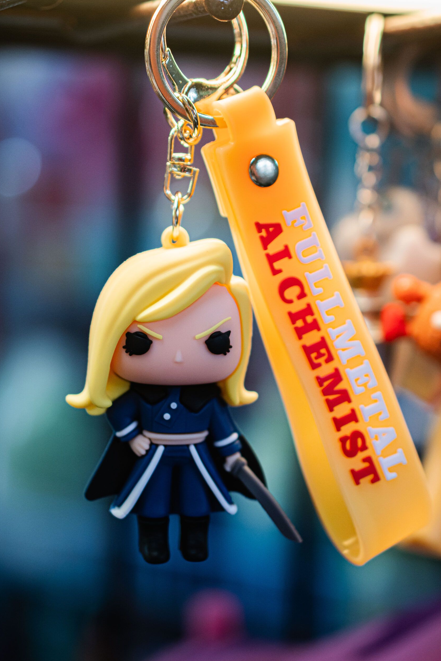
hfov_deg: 22.3
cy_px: 326
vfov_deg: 32.9
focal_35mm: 61
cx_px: 218
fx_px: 1121
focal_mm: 40
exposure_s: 1/125
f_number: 3
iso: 400
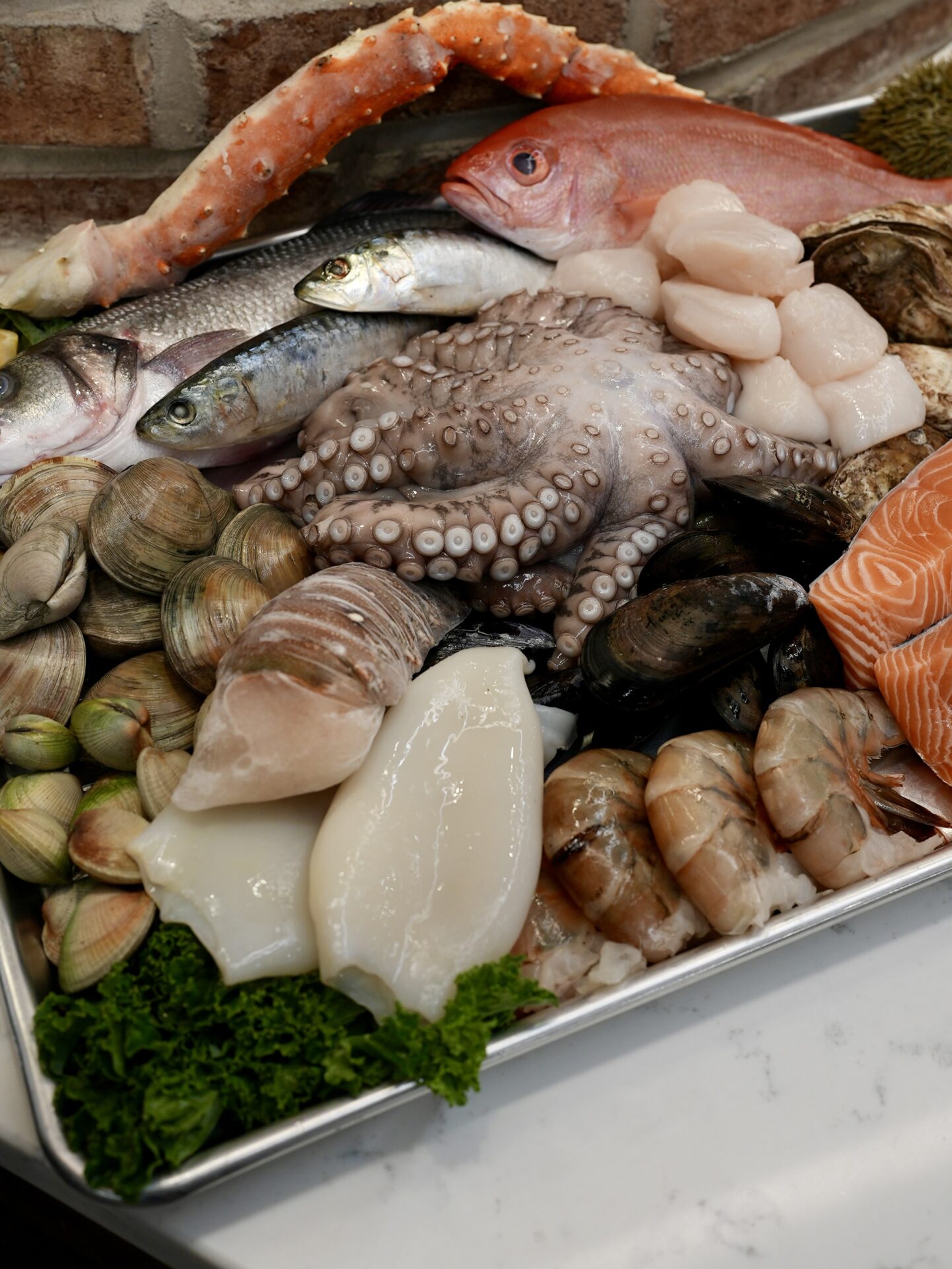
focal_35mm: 45
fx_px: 1650
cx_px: 545
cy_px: 473
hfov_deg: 32.1
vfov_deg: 41.8
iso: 320
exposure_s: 1/160
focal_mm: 35
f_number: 5
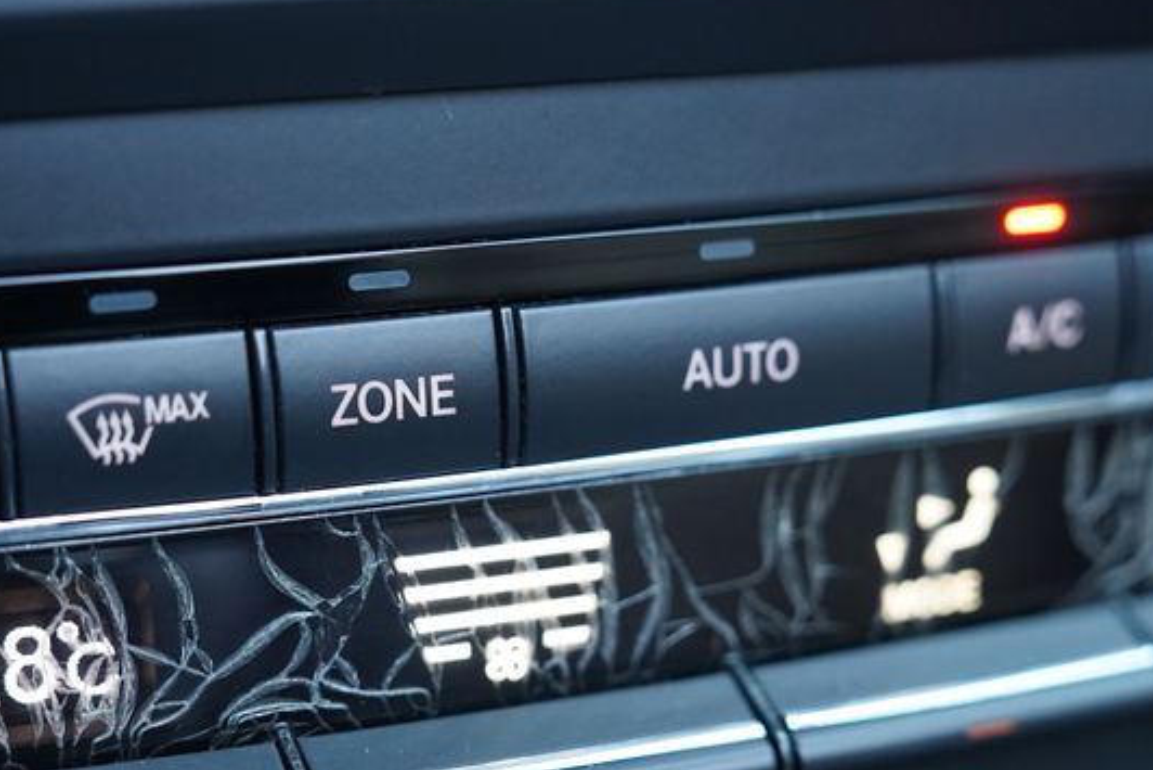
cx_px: 542
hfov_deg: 26.3
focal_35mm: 77
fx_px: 2467
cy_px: 643
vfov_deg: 17.5
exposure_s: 1/60
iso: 2000
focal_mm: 40
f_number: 2.8
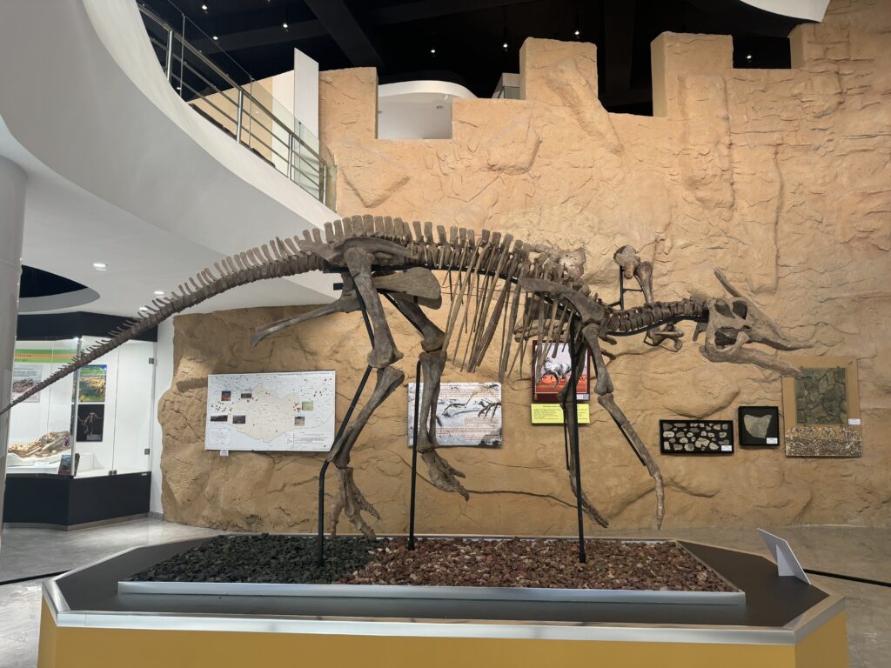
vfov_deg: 56.8
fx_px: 618
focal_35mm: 24
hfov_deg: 71.6
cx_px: 446
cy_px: 334
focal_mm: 6.76
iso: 125
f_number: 1.78
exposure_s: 1/50
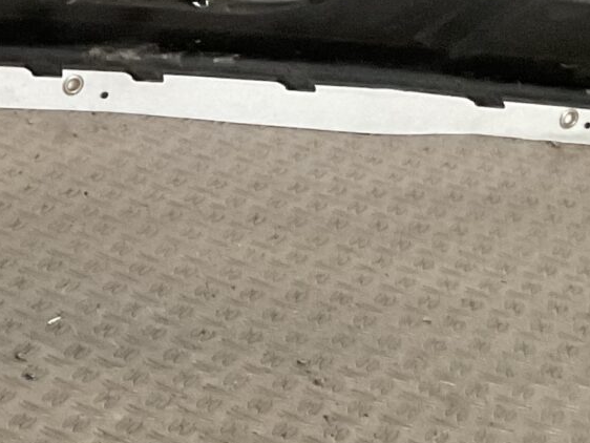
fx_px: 2251
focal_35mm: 132
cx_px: -408
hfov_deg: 13.6
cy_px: 324
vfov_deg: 11.2
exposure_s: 1/50
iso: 160
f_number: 1.8
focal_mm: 3
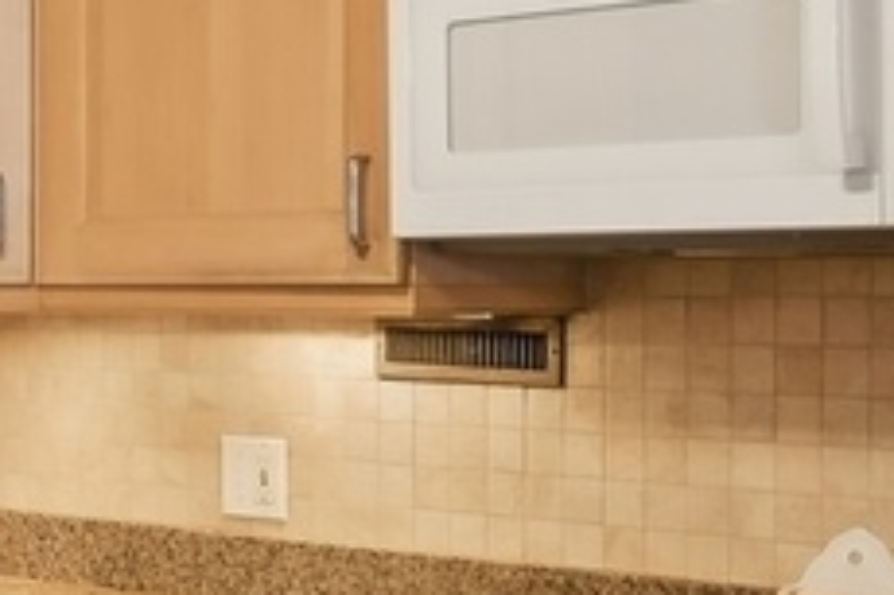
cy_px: 369
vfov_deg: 13.8
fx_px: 2457
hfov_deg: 18.6
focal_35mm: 99
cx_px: -373
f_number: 9
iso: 100
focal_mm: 14
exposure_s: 1/4
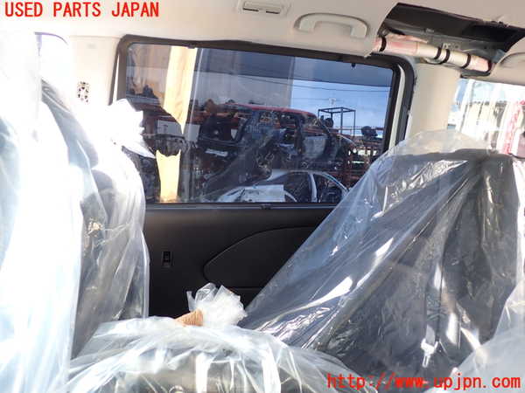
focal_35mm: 30
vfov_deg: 46.8
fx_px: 455
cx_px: 262
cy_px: 196
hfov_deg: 60.0
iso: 160
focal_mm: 5.4
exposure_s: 1/60
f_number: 2.3
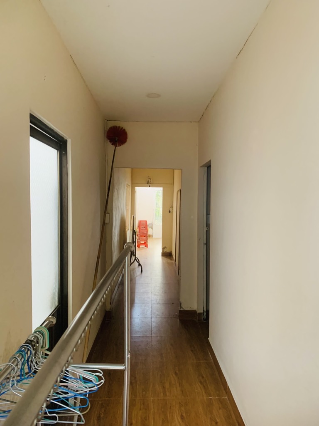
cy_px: 213
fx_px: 319
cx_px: 160
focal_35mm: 26
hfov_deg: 53.1
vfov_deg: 67.3
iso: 400
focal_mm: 4.25
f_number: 1.8
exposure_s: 1/42
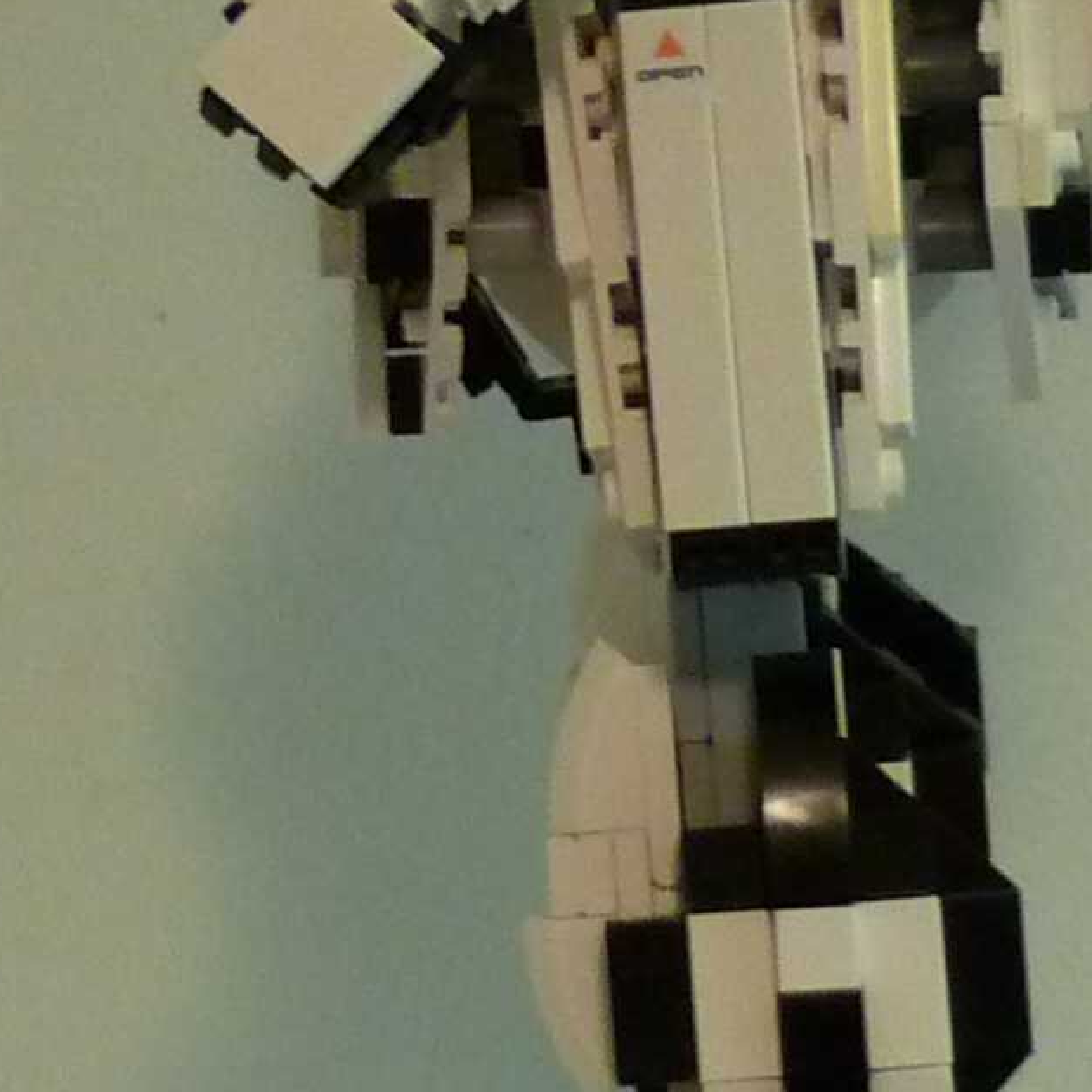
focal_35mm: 151
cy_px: 331
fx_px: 5389
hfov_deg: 11.6
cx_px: 445
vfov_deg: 11.6
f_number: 2.8
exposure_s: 1/15
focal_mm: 5.5
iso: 400
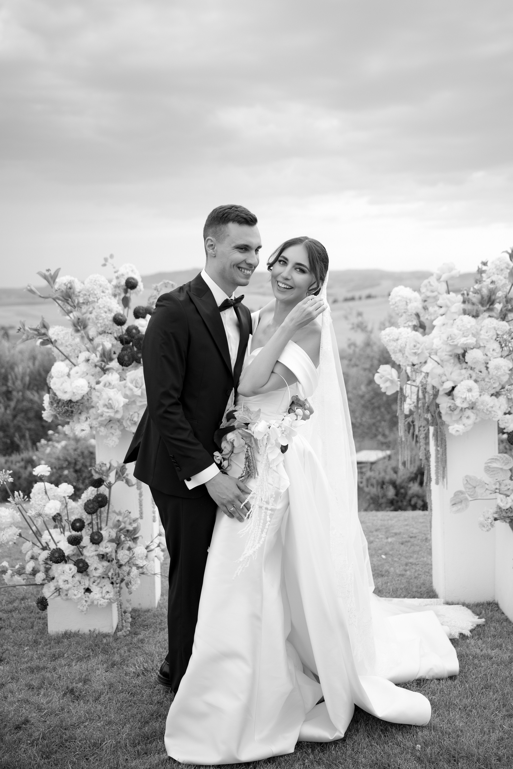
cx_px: 256
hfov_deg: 36.9
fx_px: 769
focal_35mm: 36
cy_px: 384
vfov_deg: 53.1
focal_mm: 36
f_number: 2.8
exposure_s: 1/320
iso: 100
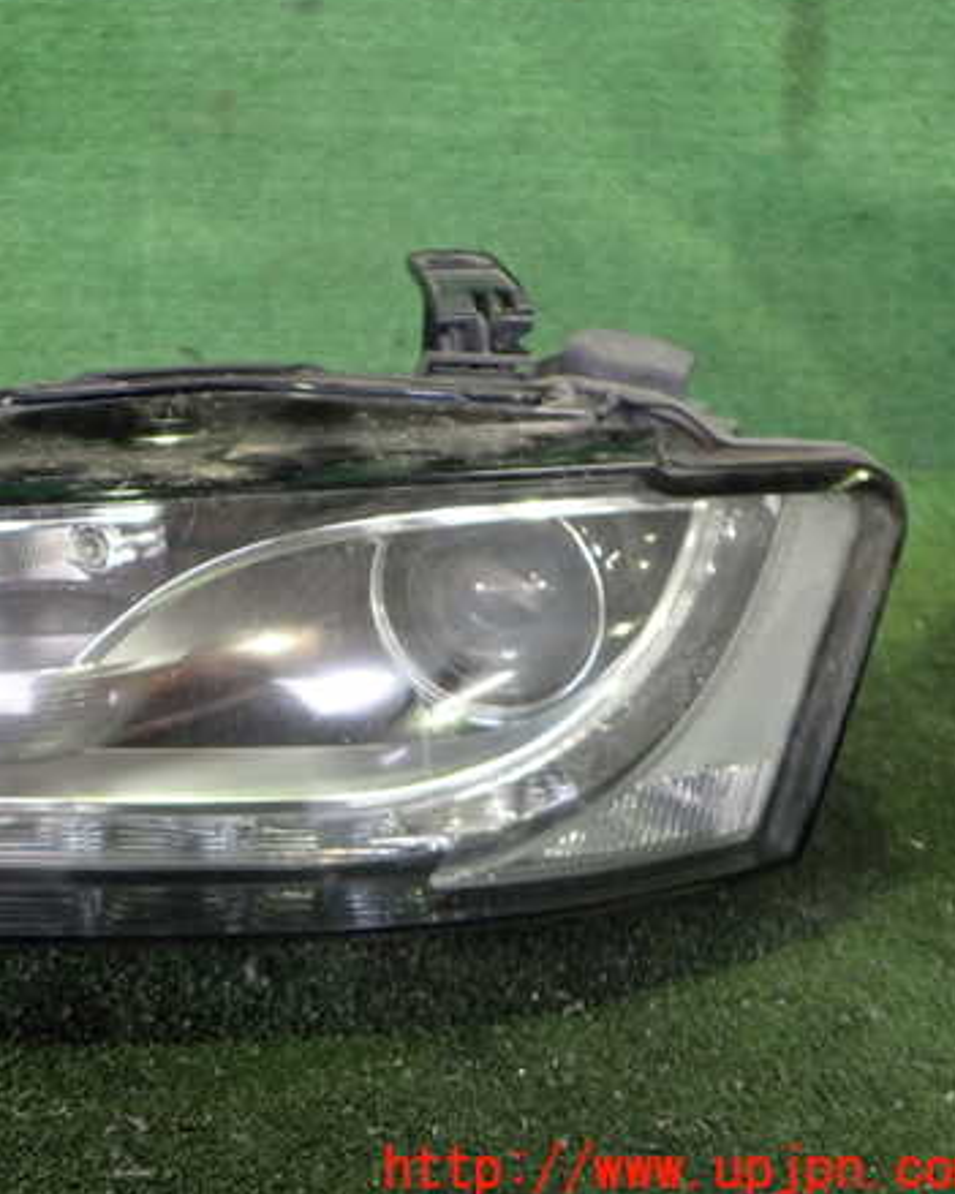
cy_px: 593
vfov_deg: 45.8
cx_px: 182
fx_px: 1414
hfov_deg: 36.0
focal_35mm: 40
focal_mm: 5.4
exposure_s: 1/30
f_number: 2.3
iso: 400
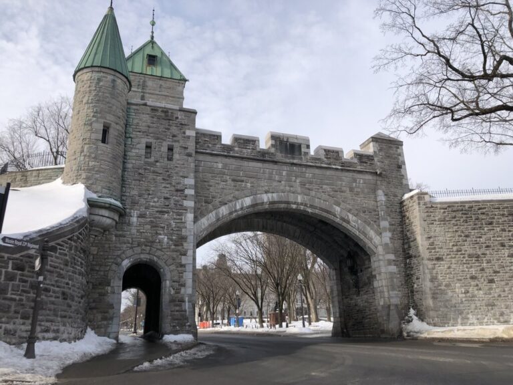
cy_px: 192
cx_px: 256
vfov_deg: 49.7
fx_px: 415
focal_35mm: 28
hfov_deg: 63.4
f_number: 1.8
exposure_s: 1/2404
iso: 25
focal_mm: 4
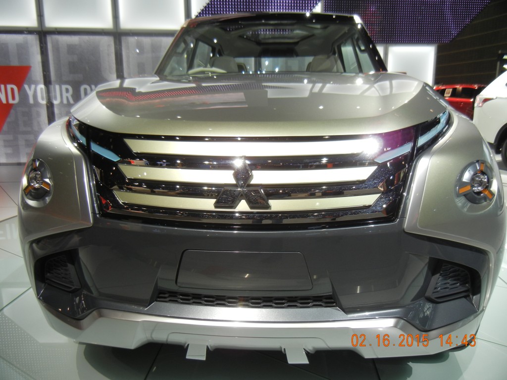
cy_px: 190
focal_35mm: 30
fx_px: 439
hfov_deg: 60.0
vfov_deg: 46.8
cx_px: 254
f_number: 3.5
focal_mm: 5.4
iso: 160
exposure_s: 1/86.4
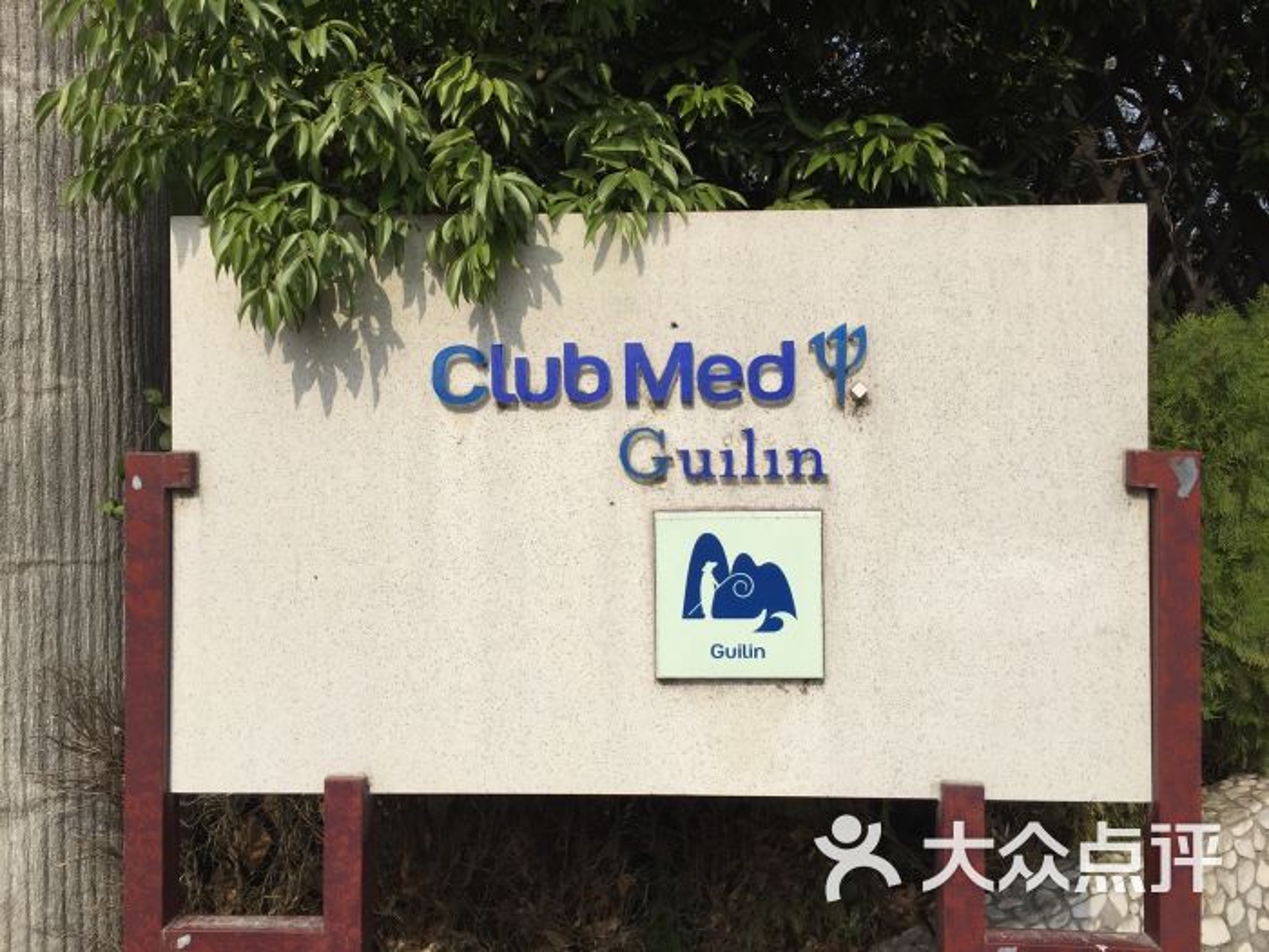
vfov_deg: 48.2
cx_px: 634
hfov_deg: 61.7
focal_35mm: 29
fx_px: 1063
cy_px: 476
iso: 32
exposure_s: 1/3597
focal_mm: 4.15
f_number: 2.2
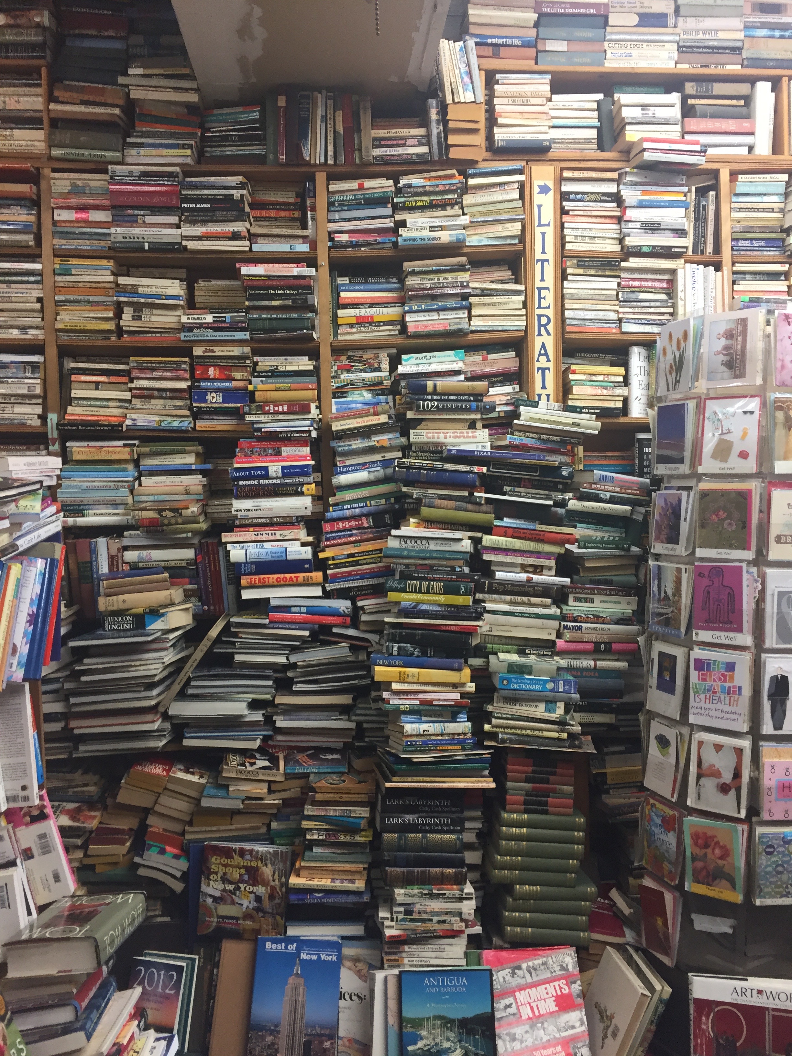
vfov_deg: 61.7
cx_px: 396
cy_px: 528
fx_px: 885
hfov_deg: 48.2
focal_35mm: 29
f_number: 2.2
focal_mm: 4.15
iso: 40
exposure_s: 1/30
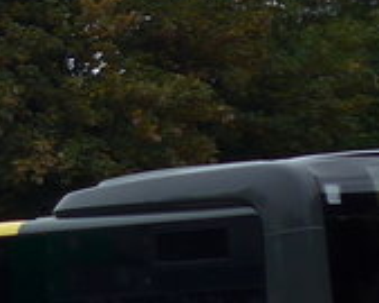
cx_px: -682
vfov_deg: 5.7
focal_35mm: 270
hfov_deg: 6.6
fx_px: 3027
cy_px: 132
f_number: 2.8
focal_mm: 8
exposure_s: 1/640
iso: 80
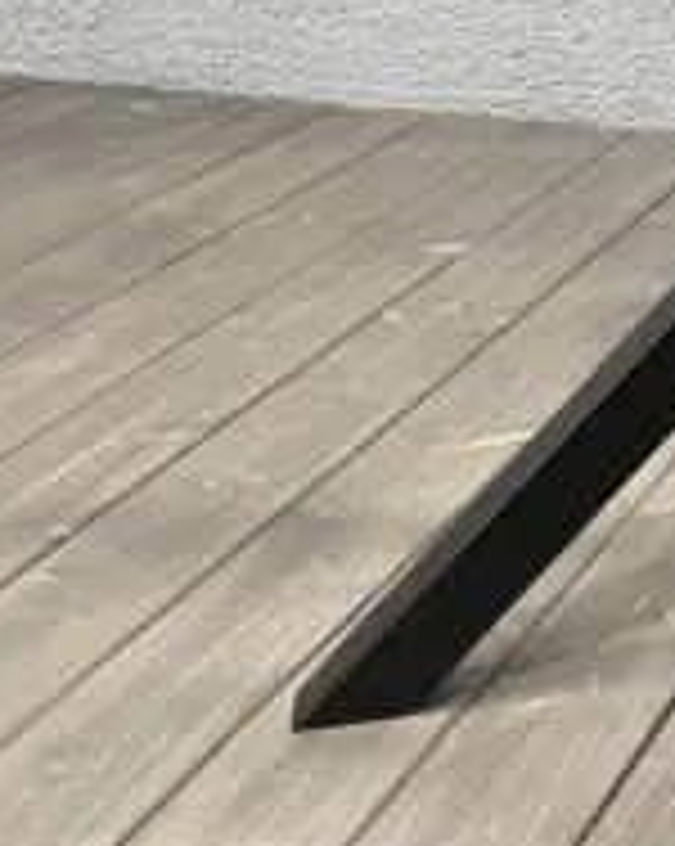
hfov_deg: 15.5
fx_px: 2026
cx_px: 1300
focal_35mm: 81
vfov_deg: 23.2
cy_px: 162
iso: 80
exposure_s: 1/50
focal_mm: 4.2
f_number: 1.6
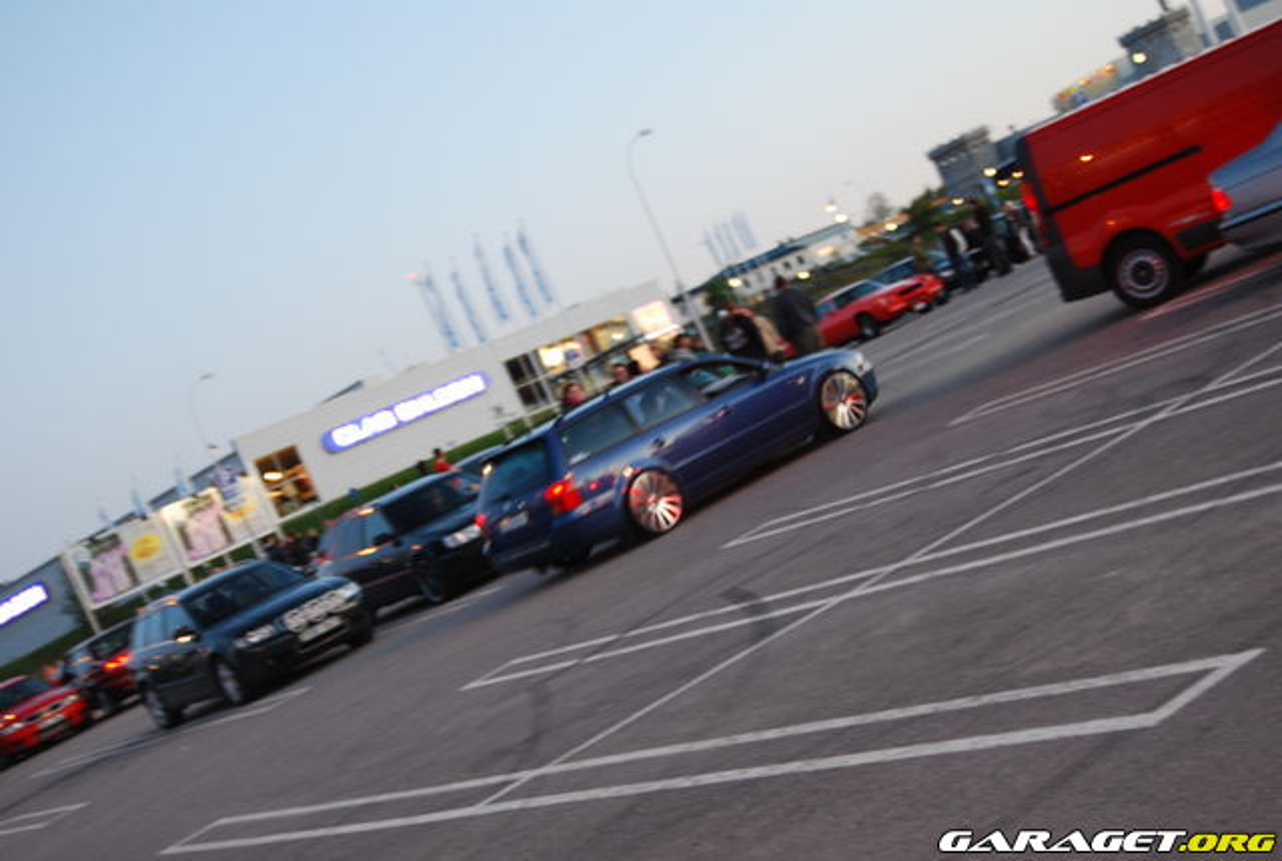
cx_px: 641
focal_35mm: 63
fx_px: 2249
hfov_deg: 31.8
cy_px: 430
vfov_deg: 21.7
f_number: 5.3
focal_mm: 42
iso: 400
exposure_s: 1/15
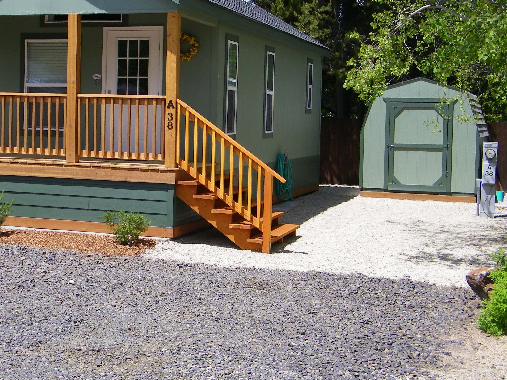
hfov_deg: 32.3
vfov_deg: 24.7
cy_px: 132
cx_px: 157
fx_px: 864
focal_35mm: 59
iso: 80
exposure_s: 1/200
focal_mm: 7.3
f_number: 7.6
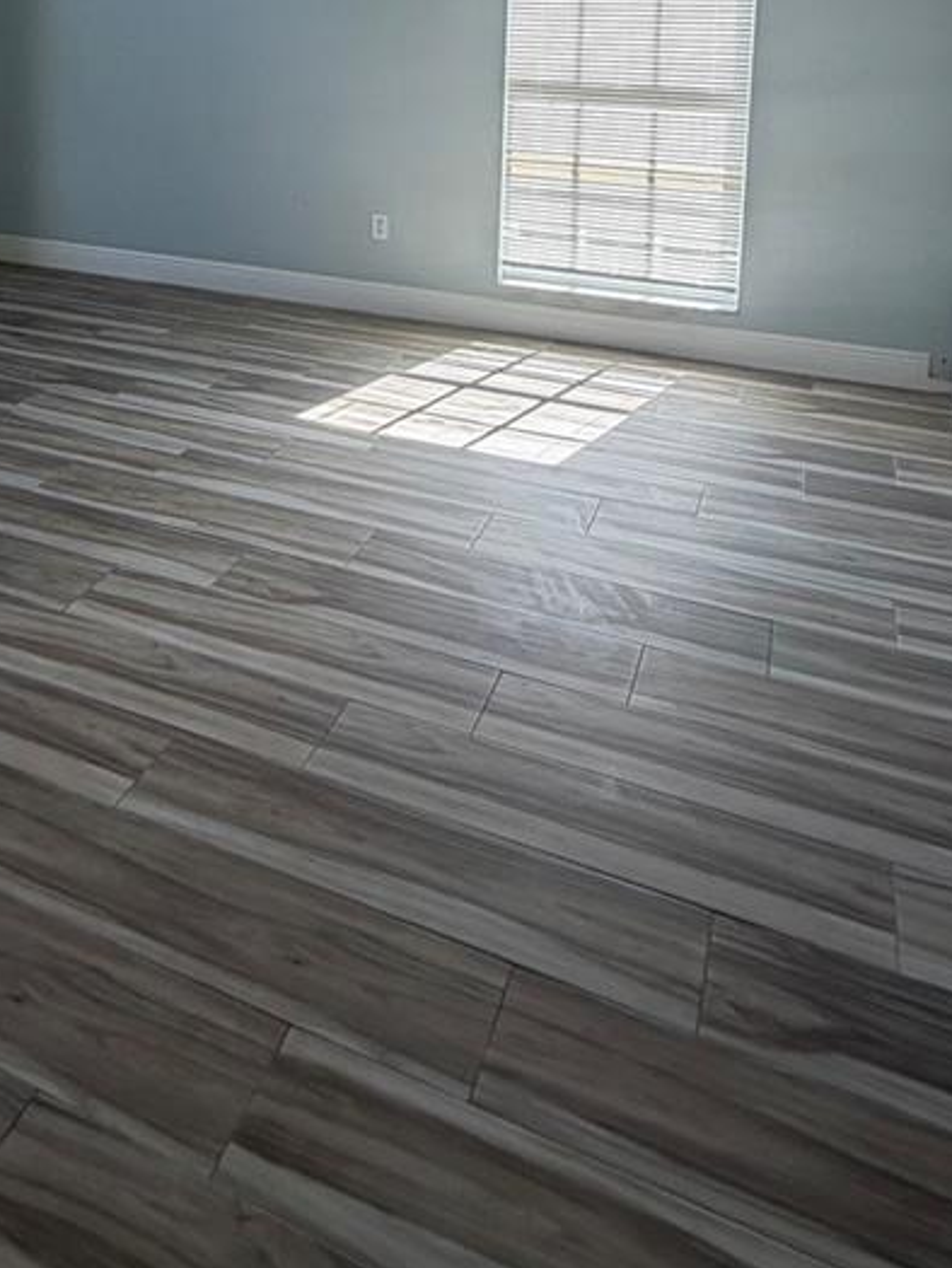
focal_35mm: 32
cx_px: 237
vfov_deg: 50.5
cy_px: 133
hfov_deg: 42.8
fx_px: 1173
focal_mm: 2.22
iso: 64
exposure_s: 1/129
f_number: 2.2
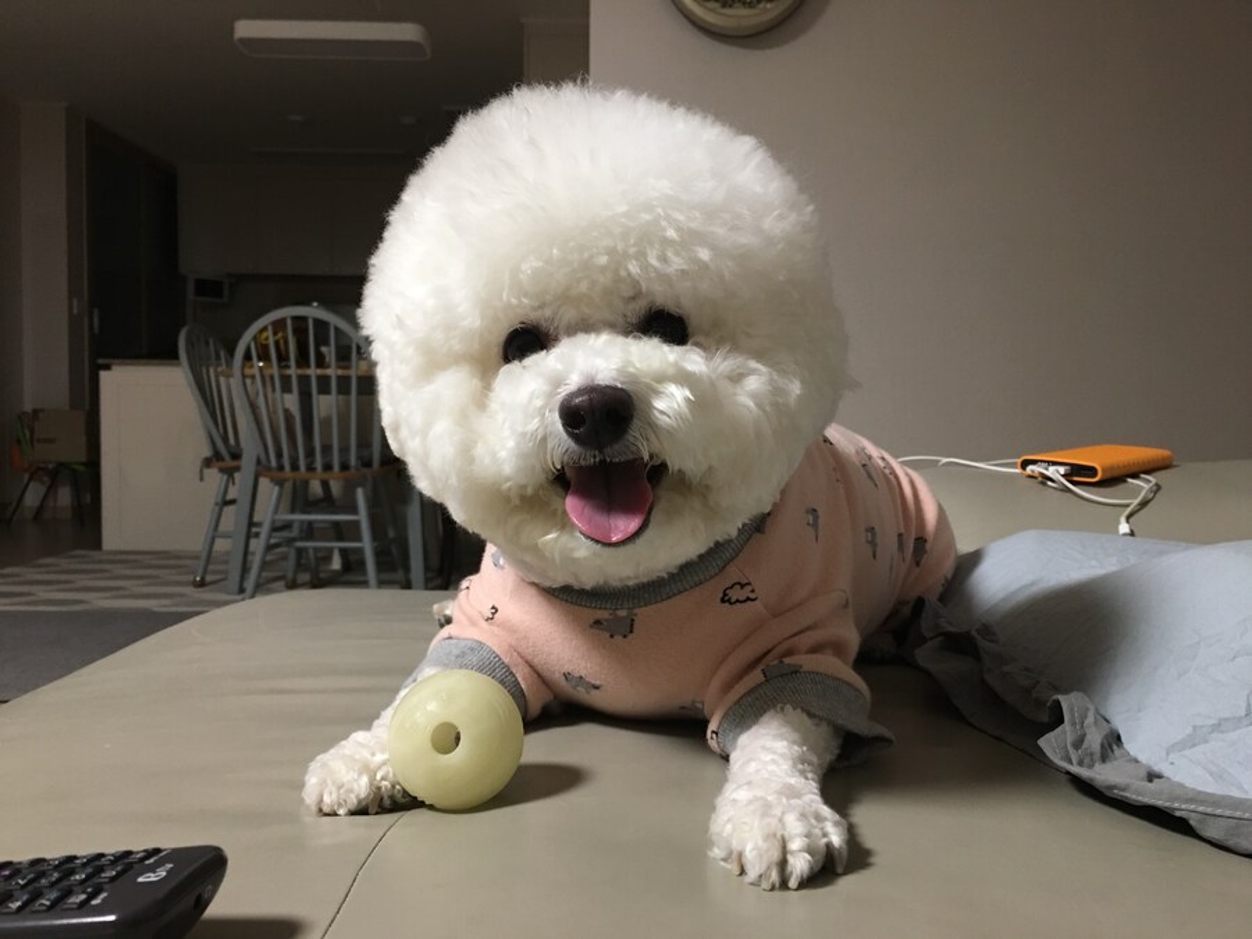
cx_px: 626
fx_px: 1049
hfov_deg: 61.7
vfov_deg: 48.2
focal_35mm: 29
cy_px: 470
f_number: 2.2
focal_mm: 4.15
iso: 64
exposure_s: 1/15
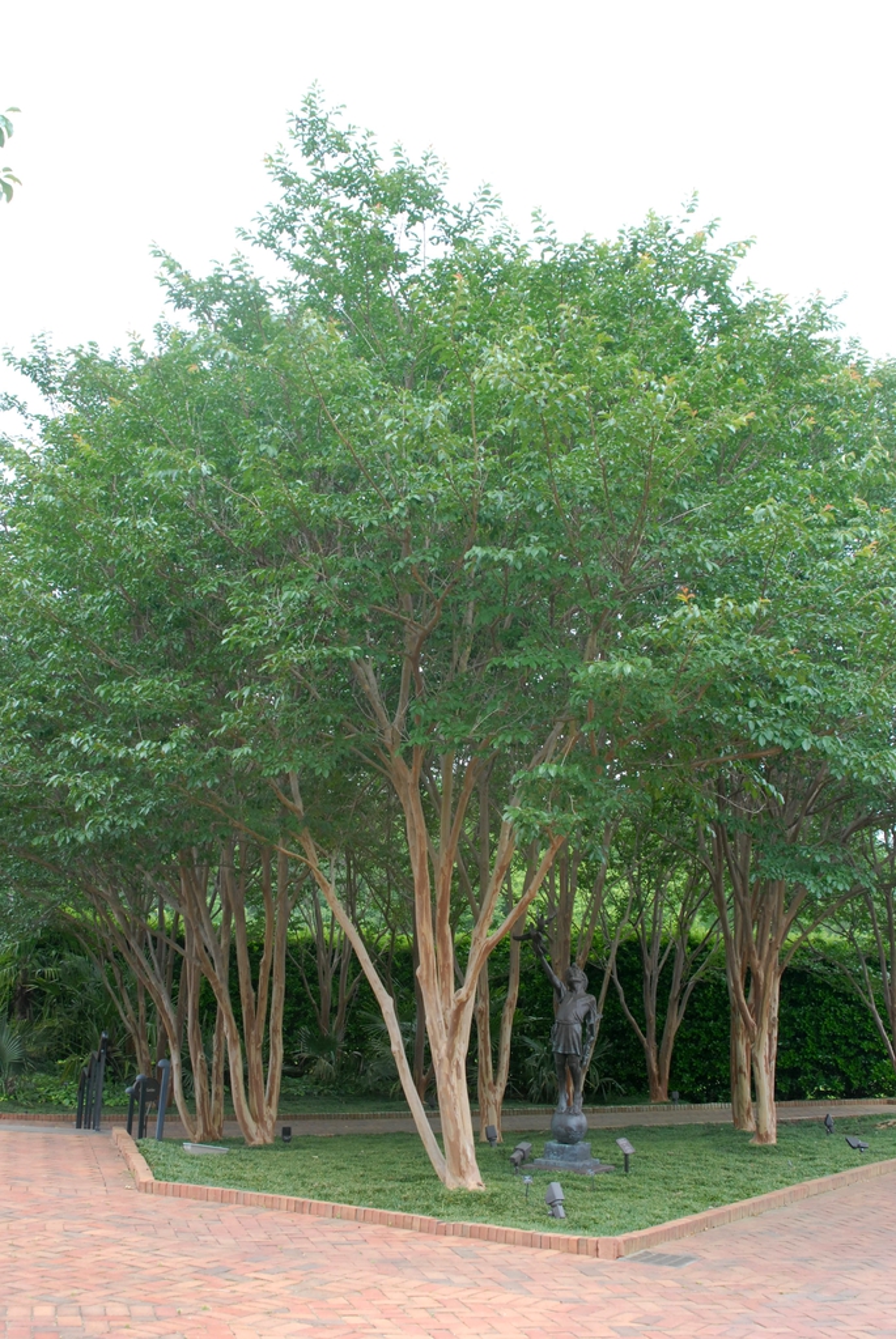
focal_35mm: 42
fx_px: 1564
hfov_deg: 32.0
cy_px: 670
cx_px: 448
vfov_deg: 46.4
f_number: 6.3
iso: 400
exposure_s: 1/160
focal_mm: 28
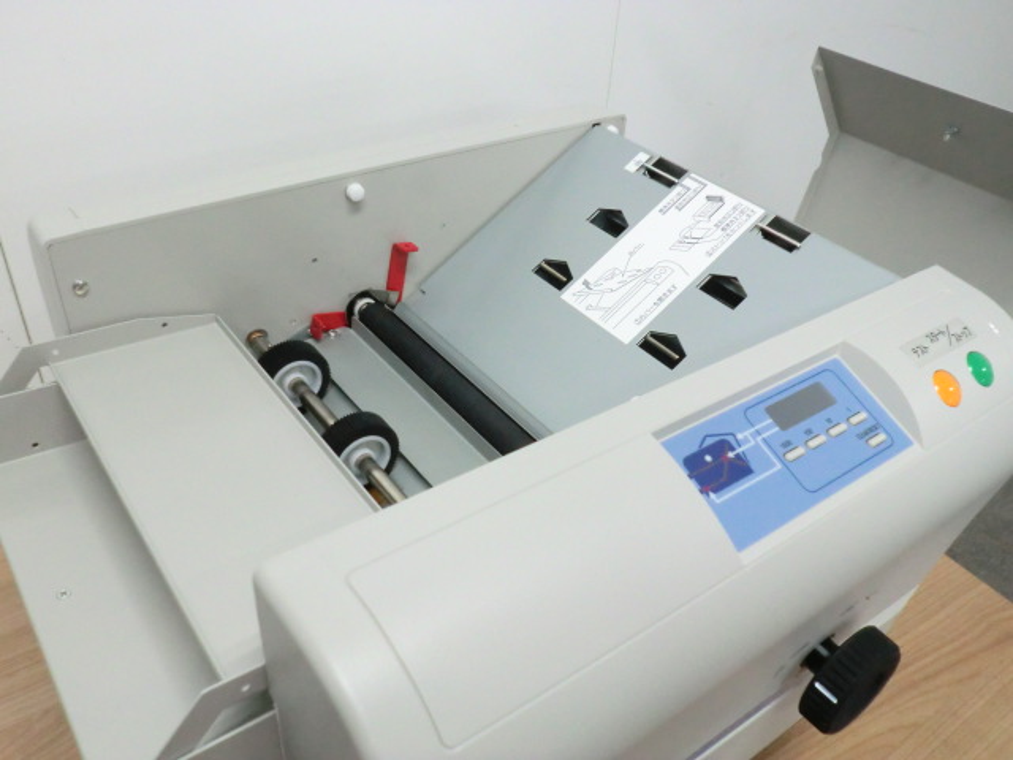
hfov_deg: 56.8
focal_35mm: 32
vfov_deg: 44.2
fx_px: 936
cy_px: 380
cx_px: 506
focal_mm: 5.8
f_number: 3.5
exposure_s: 1/60
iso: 500
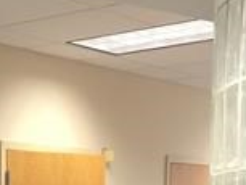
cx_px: -58
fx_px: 875
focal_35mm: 123
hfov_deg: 15.4
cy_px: 349
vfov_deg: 11.1
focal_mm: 4.15
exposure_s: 1/30
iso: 50
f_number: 2.2
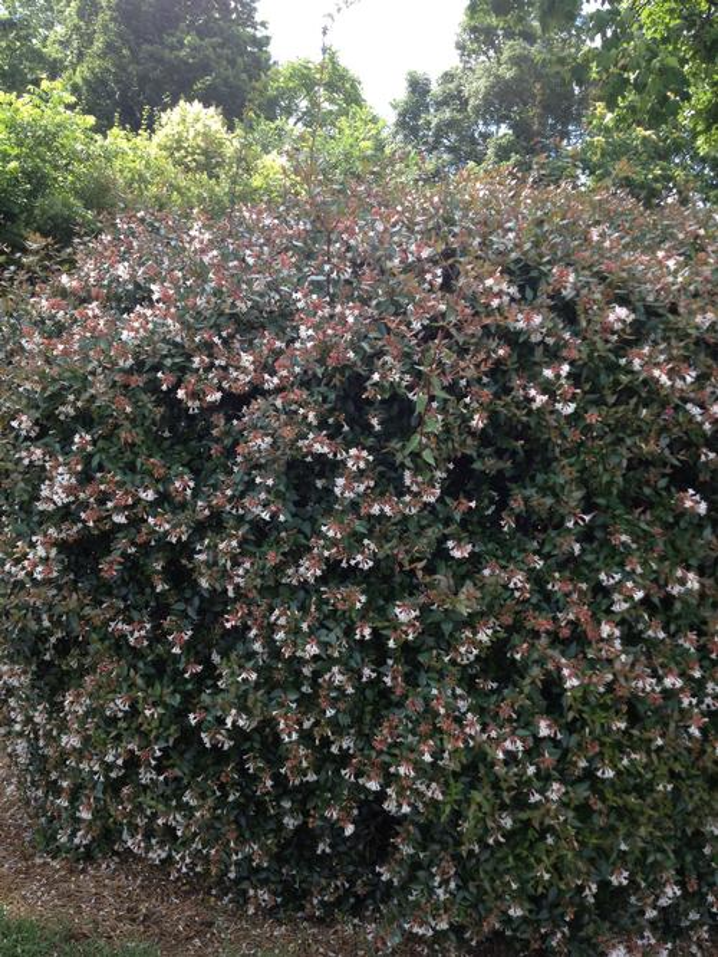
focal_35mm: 35
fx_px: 967
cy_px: 478
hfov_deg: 40.7
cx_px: 359
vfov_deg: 52.6
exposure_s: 1/334
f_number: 2.4
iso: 50
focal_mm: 4.28
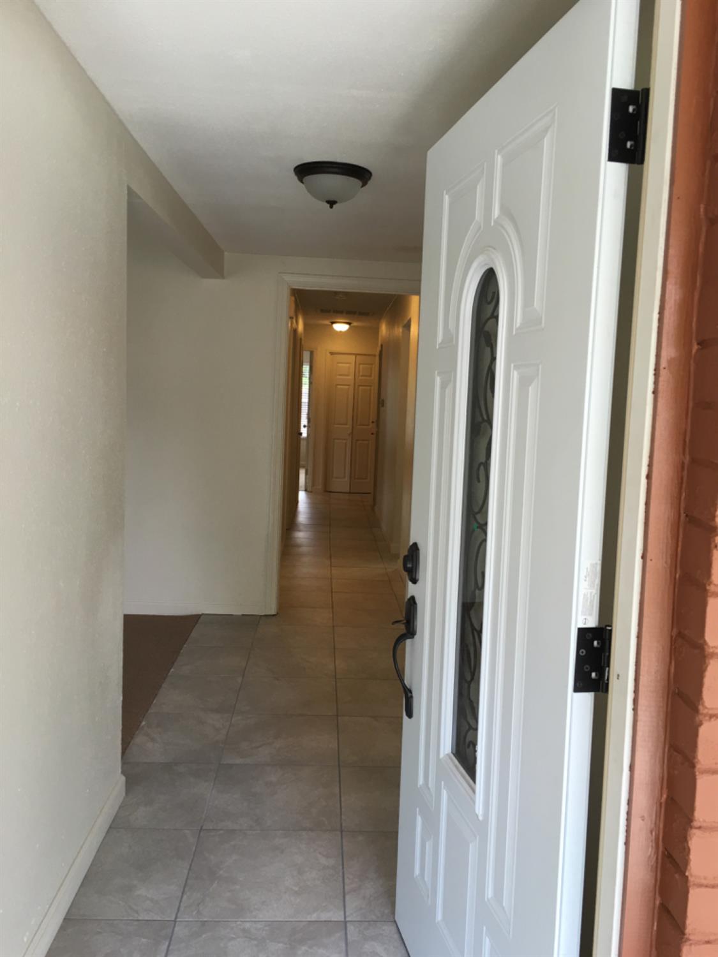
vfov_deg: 61.7
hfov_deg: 48.2
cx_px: 359
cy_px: 478
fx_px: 802
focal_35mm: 29
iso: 25
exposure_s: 1/40
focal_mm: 4.15
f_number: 2.2
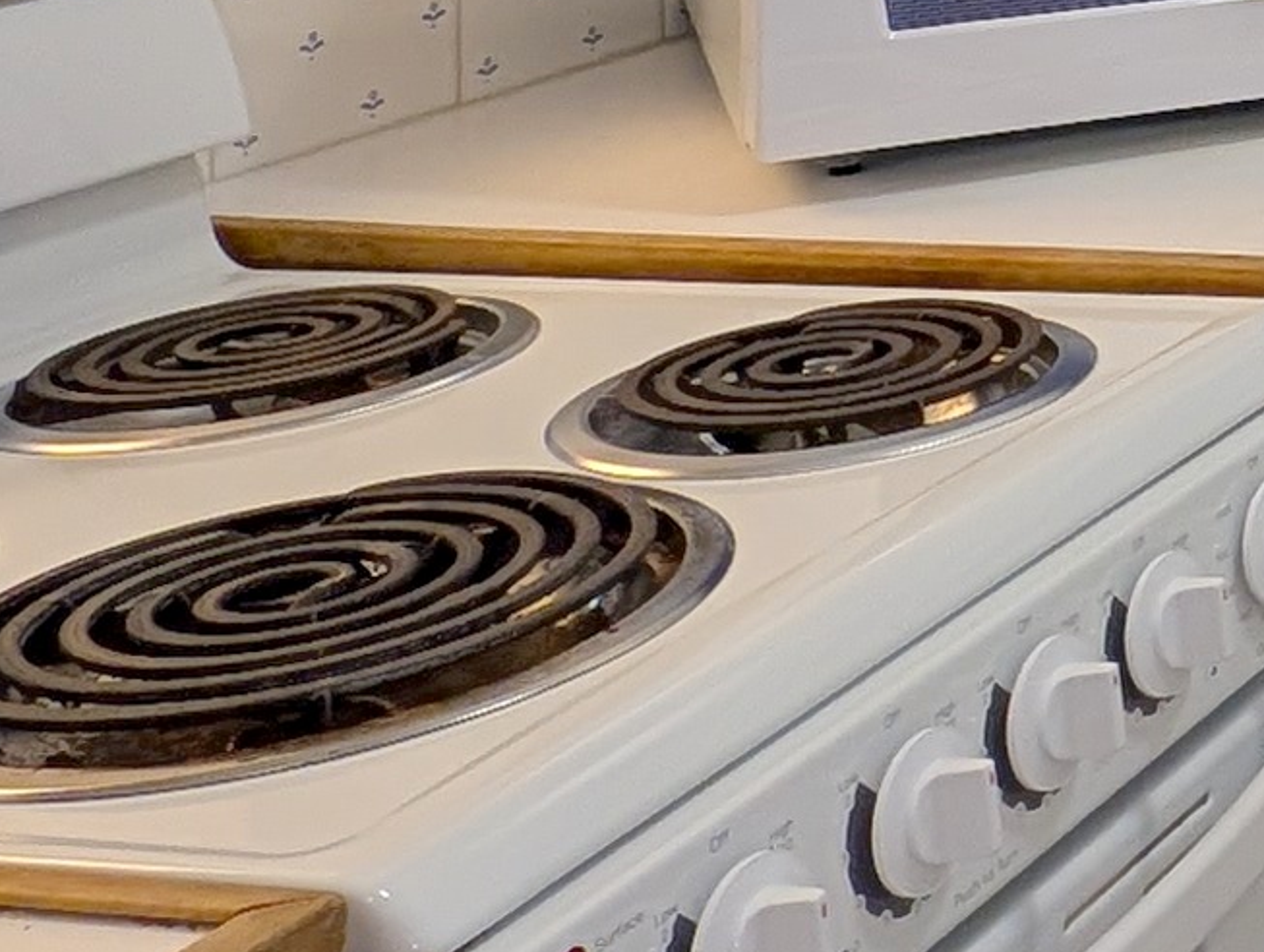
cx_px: 2462
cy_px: -582
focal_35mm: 75
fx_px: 2743
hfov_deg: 18.3
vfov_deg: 17.2
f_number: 1.95
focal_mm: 2.23
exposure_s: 1/60
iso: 81
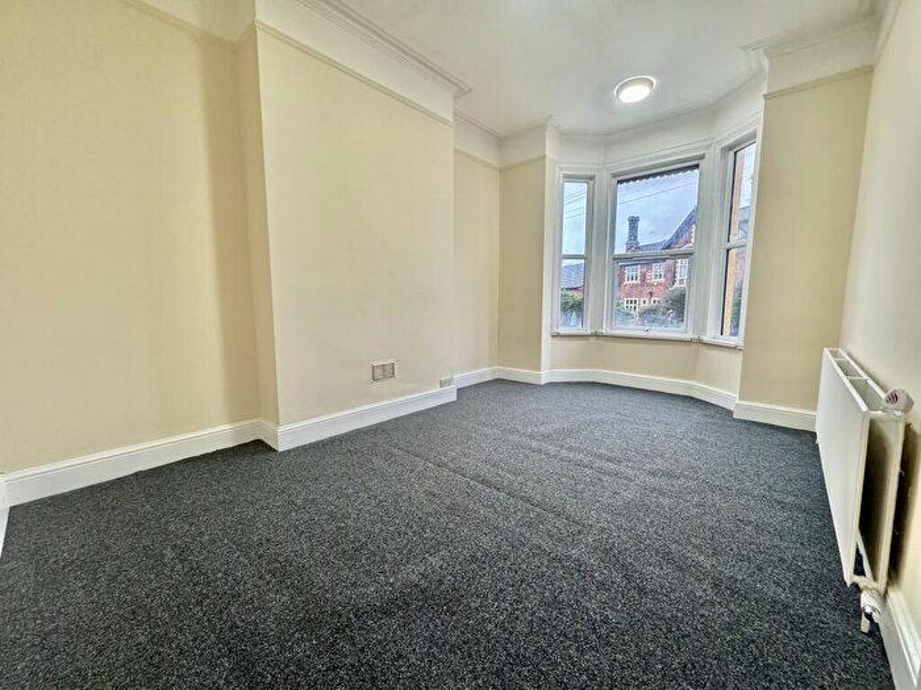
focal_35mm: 14
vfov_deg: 85.7
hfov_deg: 102.1
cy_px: 345
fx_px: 372
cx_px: 460
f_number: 2.2
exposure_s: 1/96
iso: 320
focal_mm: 2.22
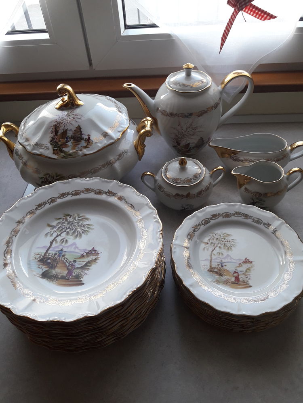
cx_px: 152
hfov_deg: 49.7
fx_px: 327
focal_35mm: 28
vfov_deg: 63.4
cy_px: 202
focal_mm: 3.7
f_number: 1.9
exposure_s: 1/100
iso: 64
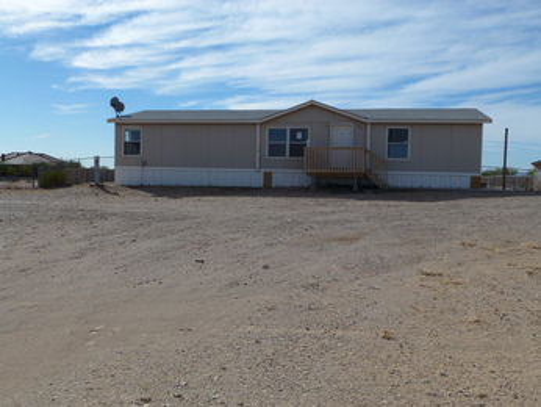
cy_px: 204
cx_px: 270
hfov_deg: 59.9
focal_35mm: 30
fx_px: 469
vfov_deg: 46.8
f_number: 4
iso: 100
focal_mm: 5.4
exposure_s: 1/1600
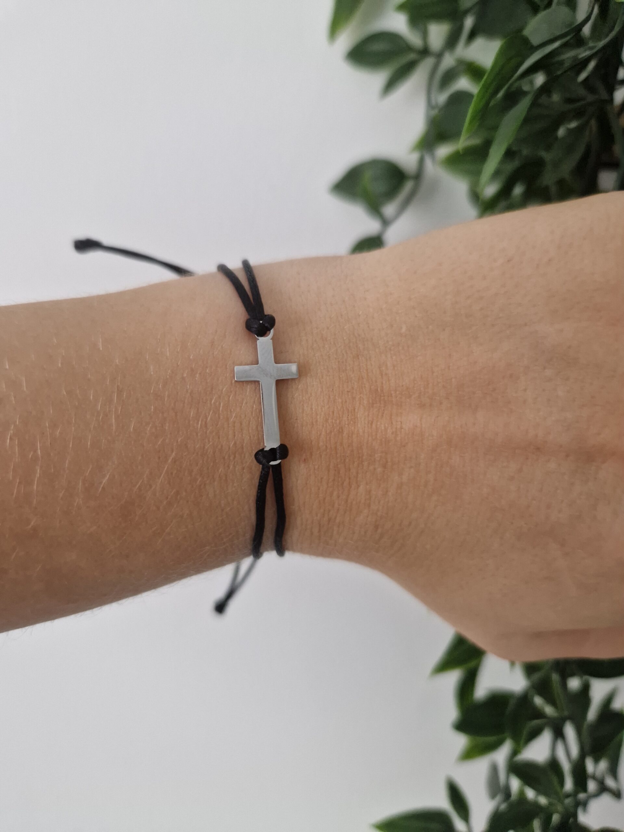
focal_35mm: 23
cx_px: 312
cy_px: 416
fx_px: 553
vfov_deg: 73.9
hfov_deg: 58.9
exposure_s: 1/100
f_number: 1.8
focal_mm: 5.4
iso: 50
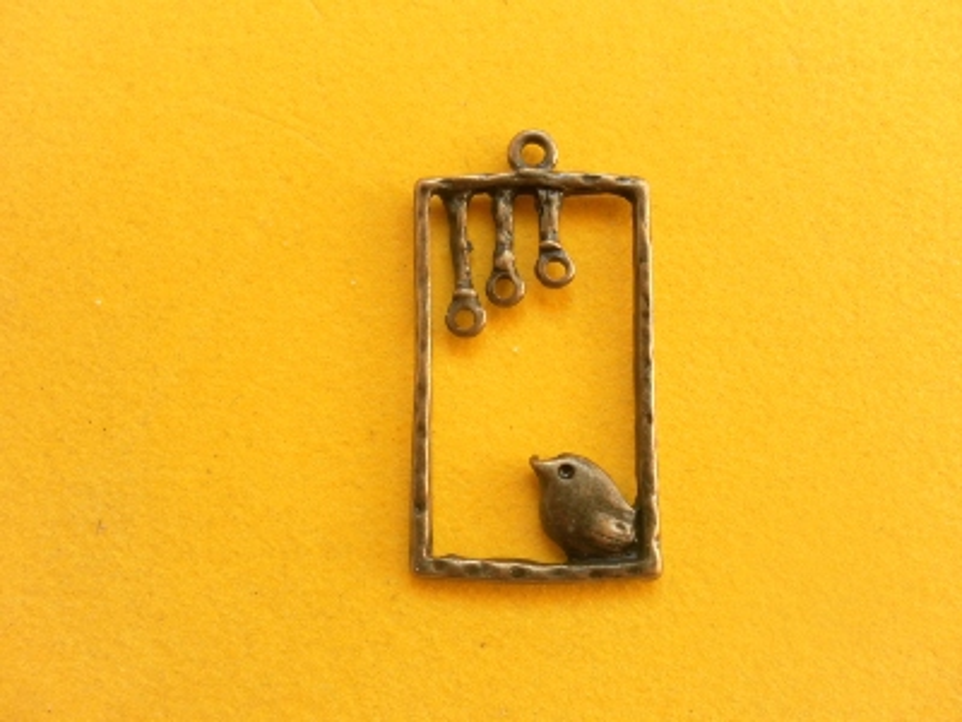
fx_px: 917
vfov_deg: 42.9
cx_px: 481
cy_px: 361
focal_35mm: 33
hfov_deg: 55.4
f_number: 3.5
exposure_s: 1/100
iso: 200
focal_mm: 5.8
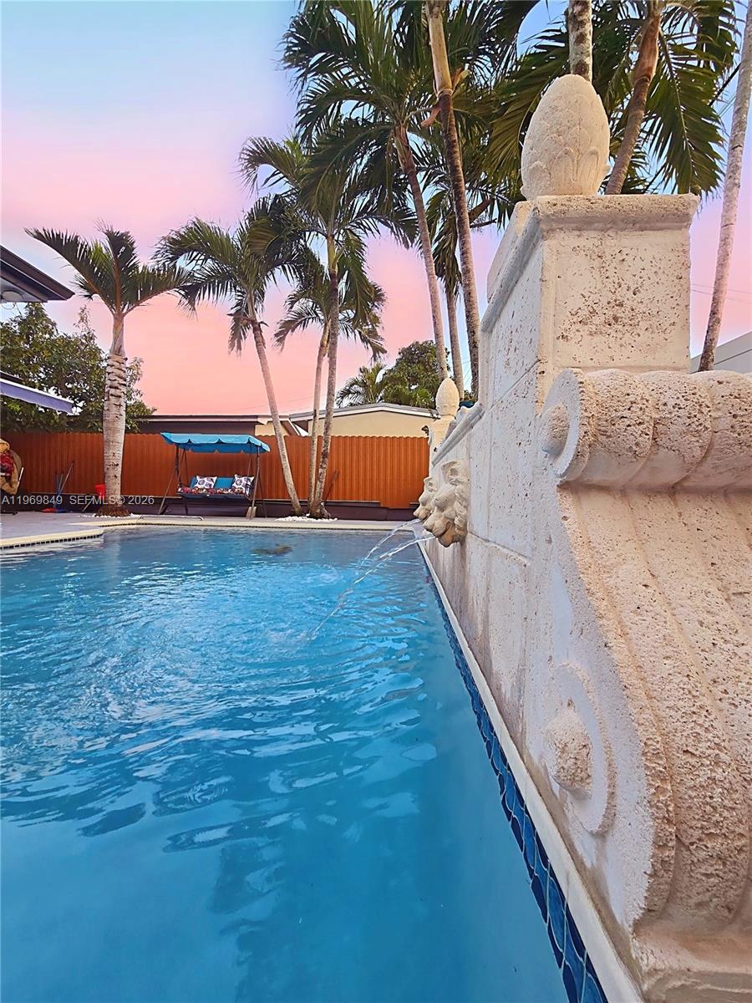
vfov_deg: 106.2
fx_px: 377
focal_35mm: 13
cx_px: 376
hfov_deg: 89.9
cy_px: 502
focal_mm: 2.2
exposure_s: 1/238
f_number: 2.2
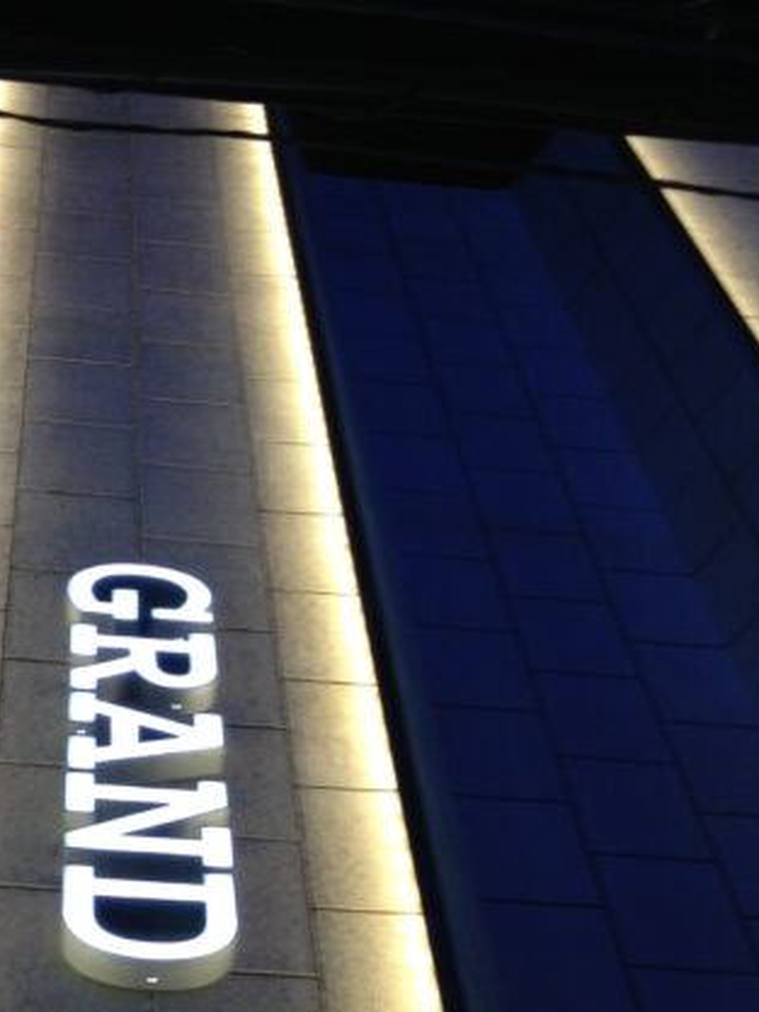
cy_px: 932
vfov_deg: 22.2
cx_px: 209
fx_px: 2513
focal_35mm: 86
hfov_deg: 17.1
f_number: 2.4
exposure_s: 1/20
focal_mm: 4.28
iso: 80
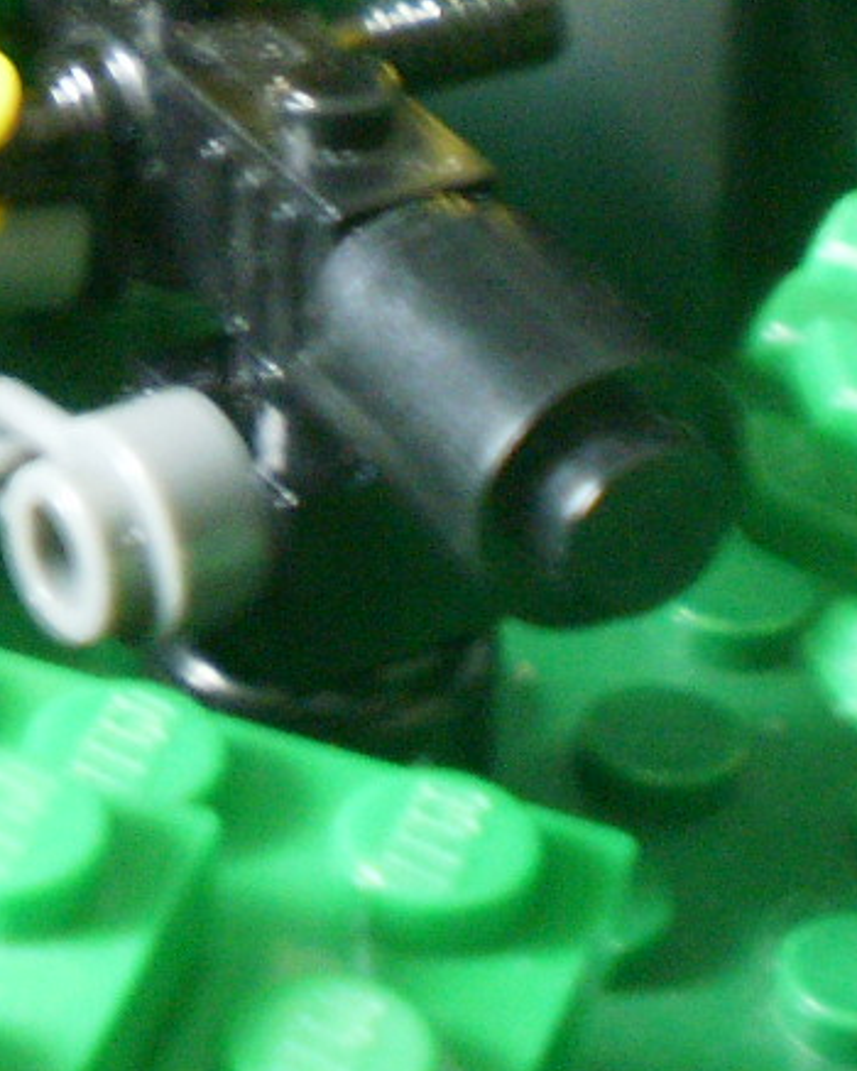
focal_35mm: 150
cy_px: -213
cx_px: -277
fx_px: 4752
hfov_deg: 10.1
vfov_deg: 12.5
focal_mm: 7.4
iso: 320
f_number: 3.5
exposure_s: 1/2
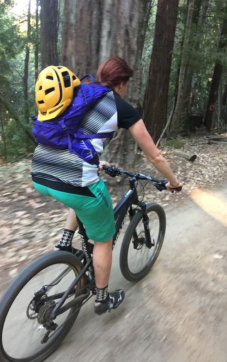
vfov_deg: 61.2
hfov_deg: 40.6
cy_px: 181
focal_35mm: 31
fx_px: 307
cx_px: 117
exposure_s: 1/15
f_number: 2.2
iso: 125
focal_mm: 4.15
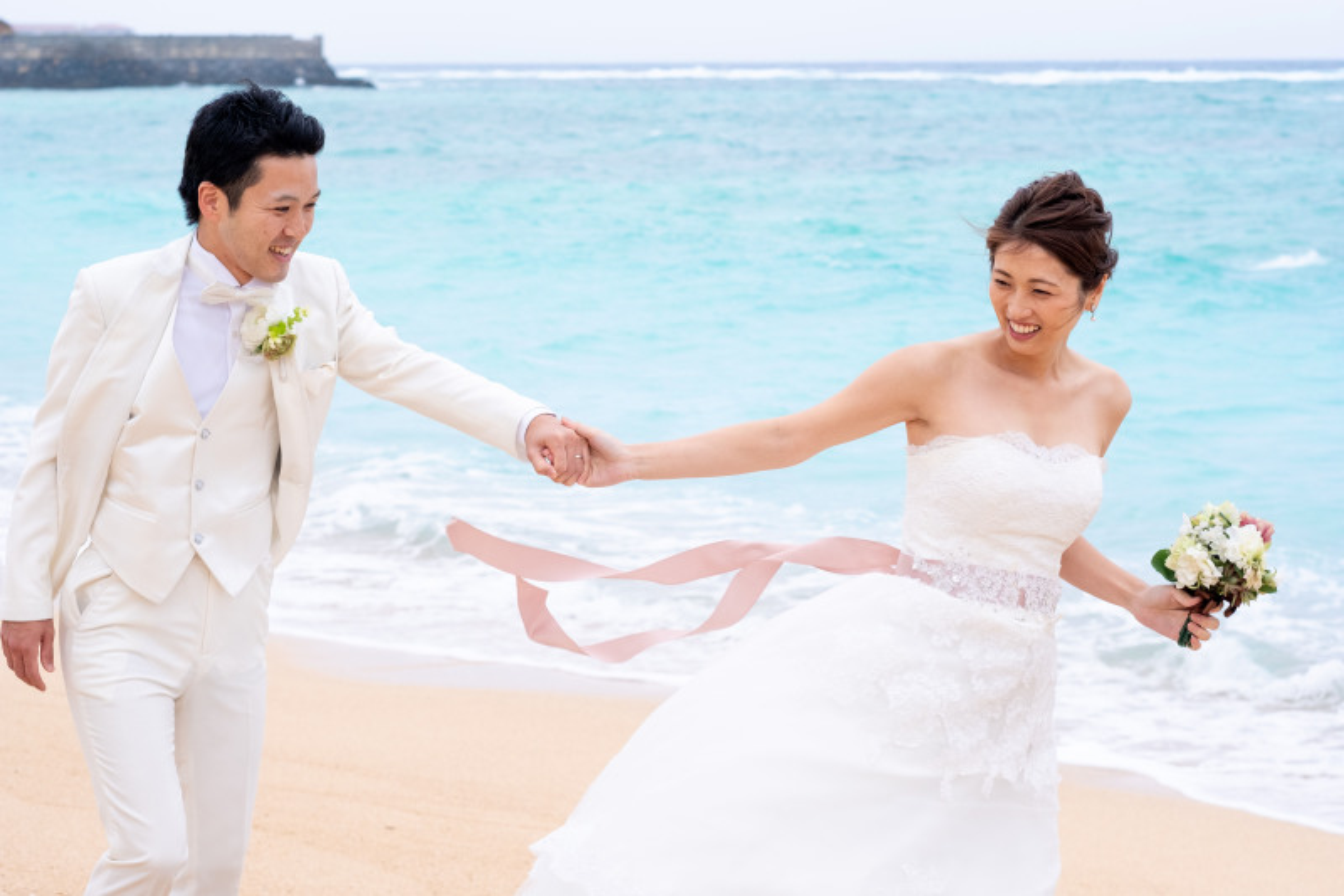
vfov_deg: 16.3
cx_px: 672
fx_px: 3135
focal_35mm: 84
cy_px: 448
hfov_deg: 24.2
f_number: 5.6
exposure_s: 1/1000
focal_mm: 56
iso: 400
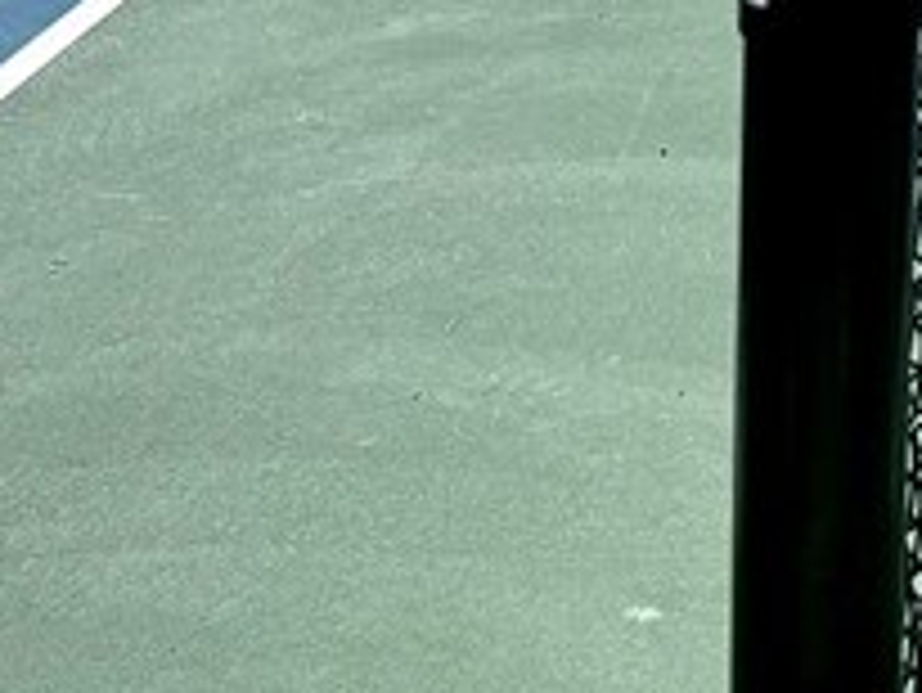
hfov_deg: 14.7
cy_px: -580
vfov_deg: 11.4
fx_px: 3198
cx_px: 1556
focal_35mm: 120
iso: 80
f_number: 1.78
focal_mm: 6.76
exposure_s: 1/8130
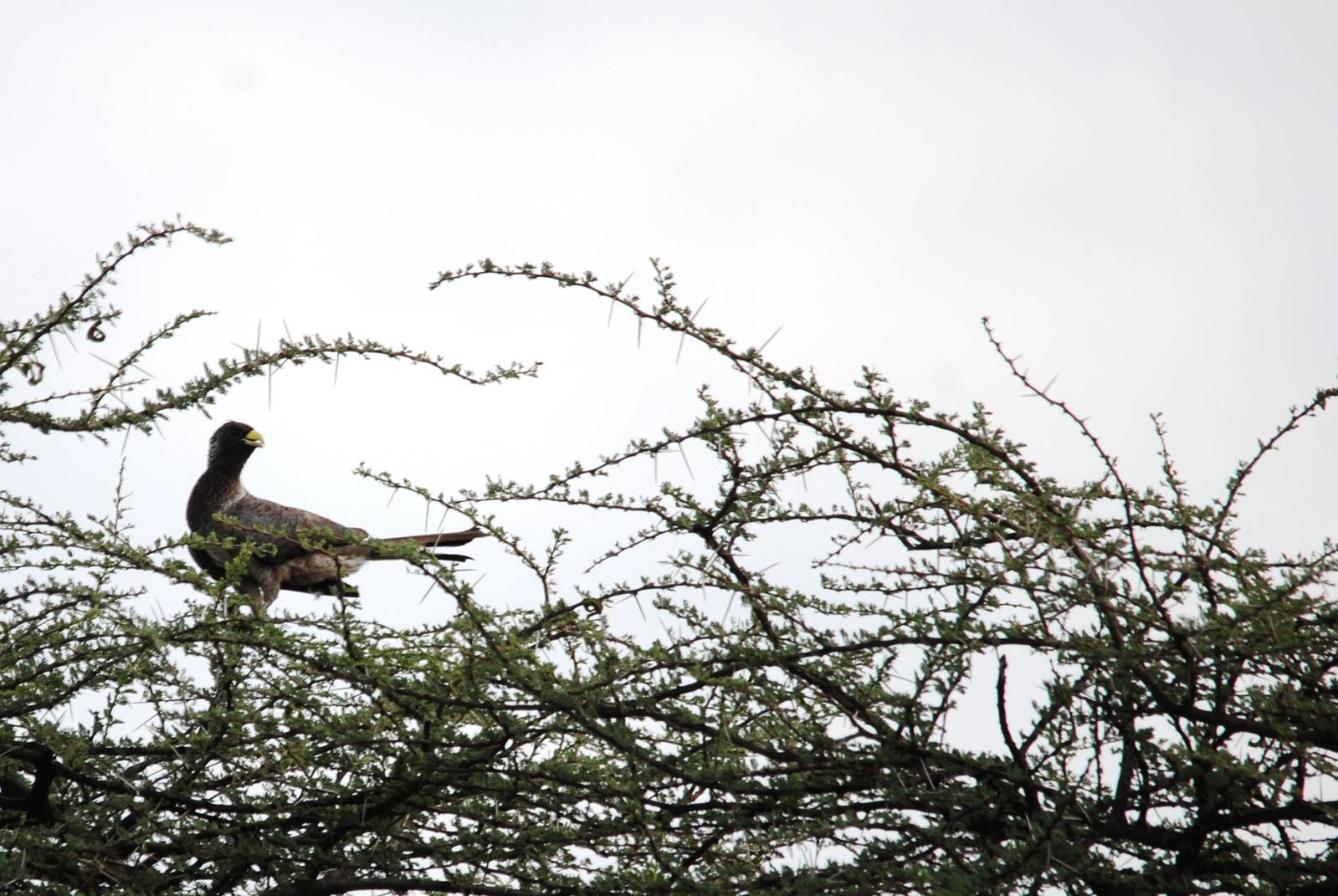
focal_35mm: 750
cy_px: 448
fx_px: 27913
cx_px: 669
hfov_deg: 2.7
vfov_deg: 1.8
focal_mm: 500
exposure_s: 1/500
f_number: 6.3
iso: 200
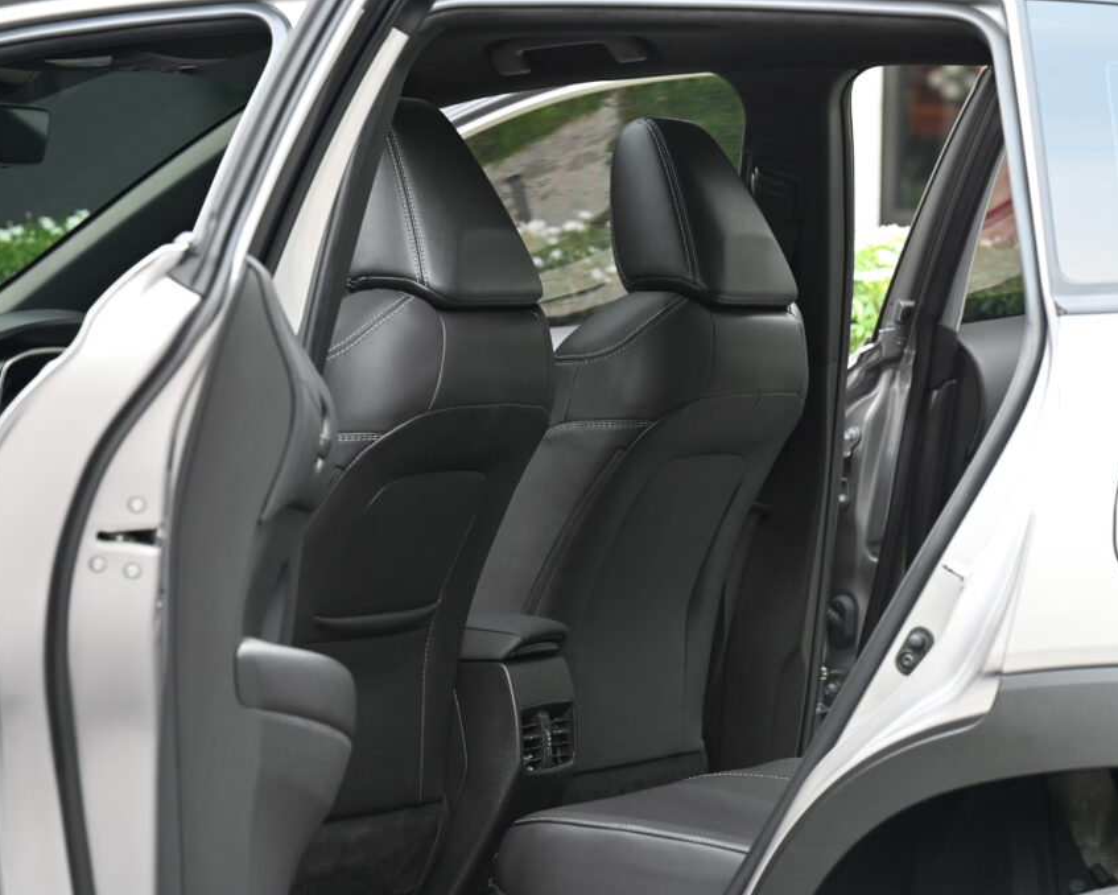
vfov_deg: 10.1
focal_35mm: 153
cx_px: 605
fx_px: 5064
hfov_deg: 12.6
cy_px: 447
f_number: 7.1
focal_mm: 135
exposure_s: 1/60
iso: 1000
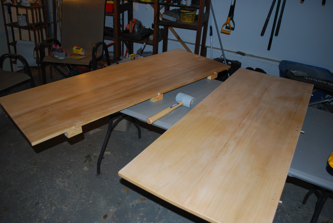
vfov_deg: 48.0
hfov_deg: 67.3
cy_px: 112
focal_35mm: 27
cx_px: 166
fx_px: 250
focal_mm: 18
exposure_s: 1/60
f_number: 3.5
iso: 200
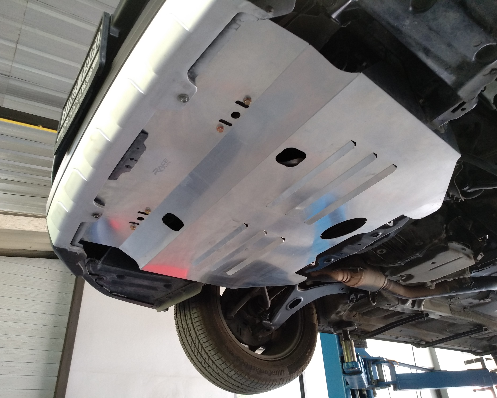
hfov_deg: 72.6
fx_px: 338
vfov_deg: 60.9
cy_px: 199
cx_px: 248
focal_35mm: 23
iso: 400
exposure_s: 1/33
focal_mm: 3.81
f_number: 2.2
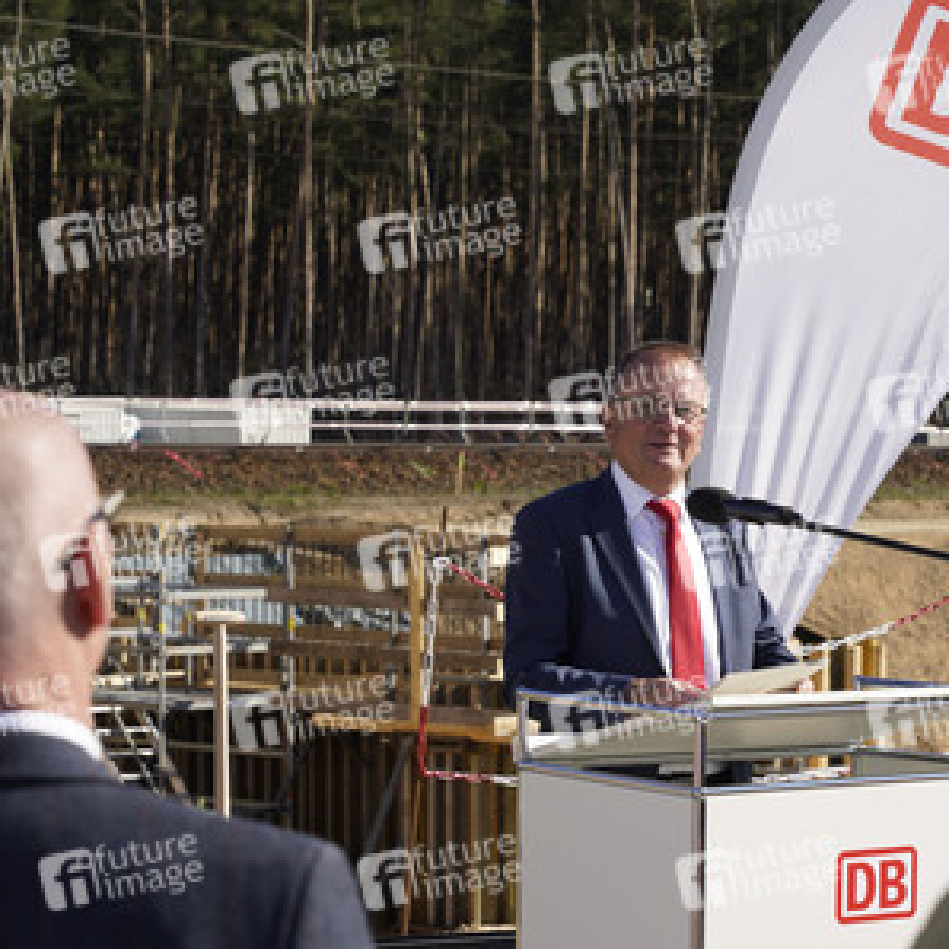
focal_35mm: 126
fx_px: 3908
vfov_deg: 13.8
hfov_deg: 13.8
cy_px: 474
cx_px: 674
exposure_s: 1/200
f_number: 9
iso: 100
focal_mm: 98
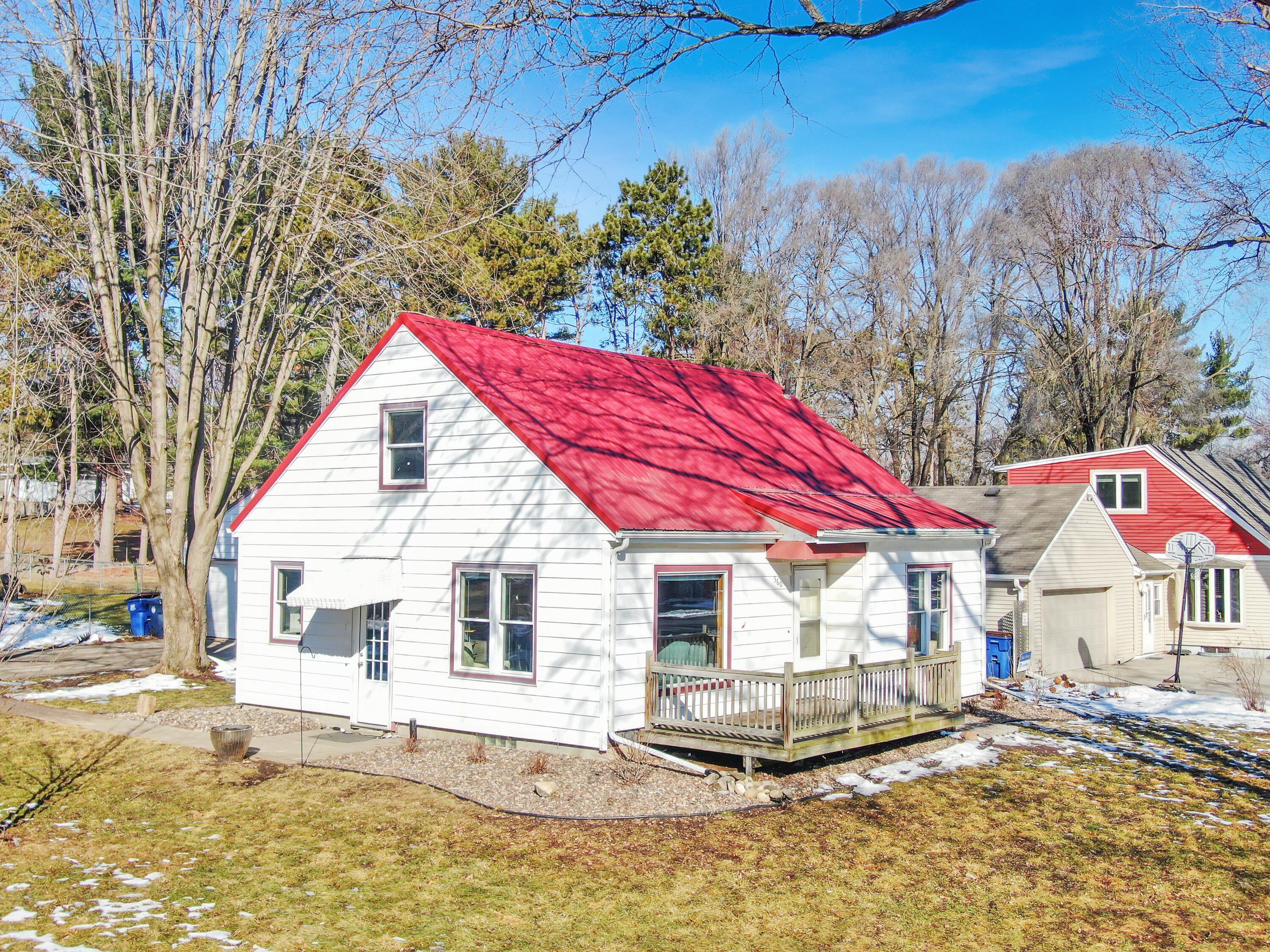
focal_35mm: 39
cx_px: 635
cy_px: 476
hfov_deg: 47.9
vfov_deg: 36.8
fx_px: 1431
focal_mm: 6.77
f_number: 3.4
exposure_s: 1/640
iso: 100
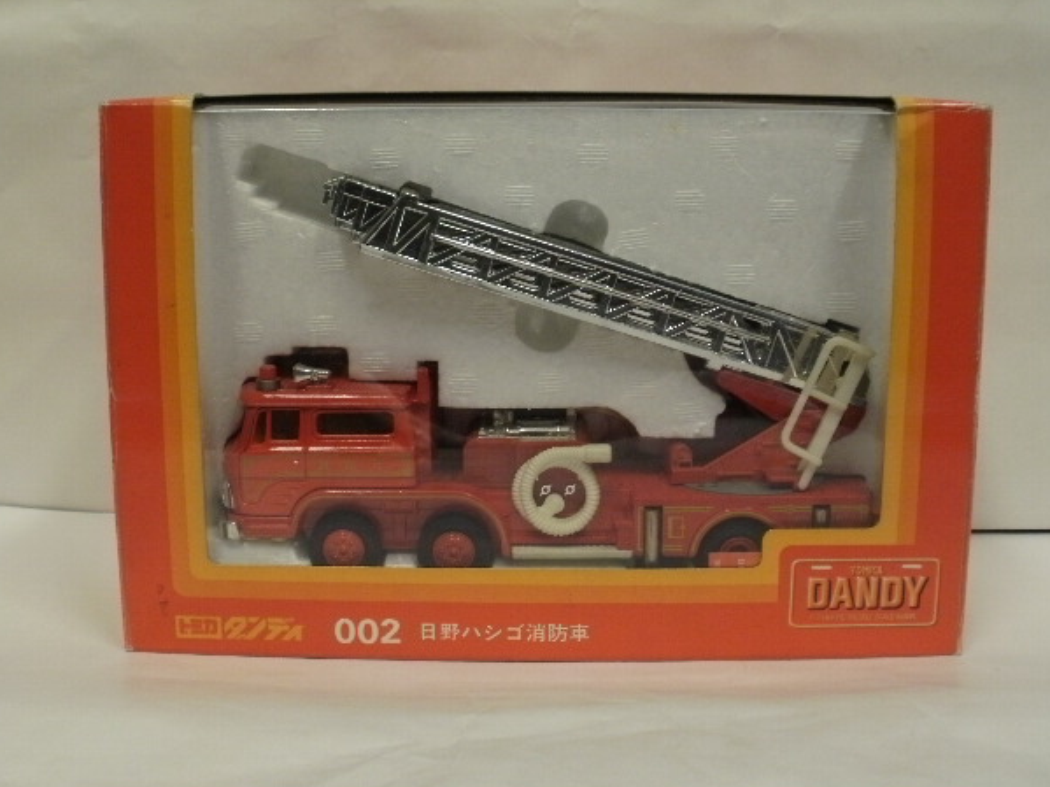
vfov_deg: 30.9
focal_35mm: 47
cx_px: 524
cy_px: 372
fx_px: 1425
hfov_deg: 40.4
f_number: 4
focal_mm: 7.7
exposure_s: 1/15
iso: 125
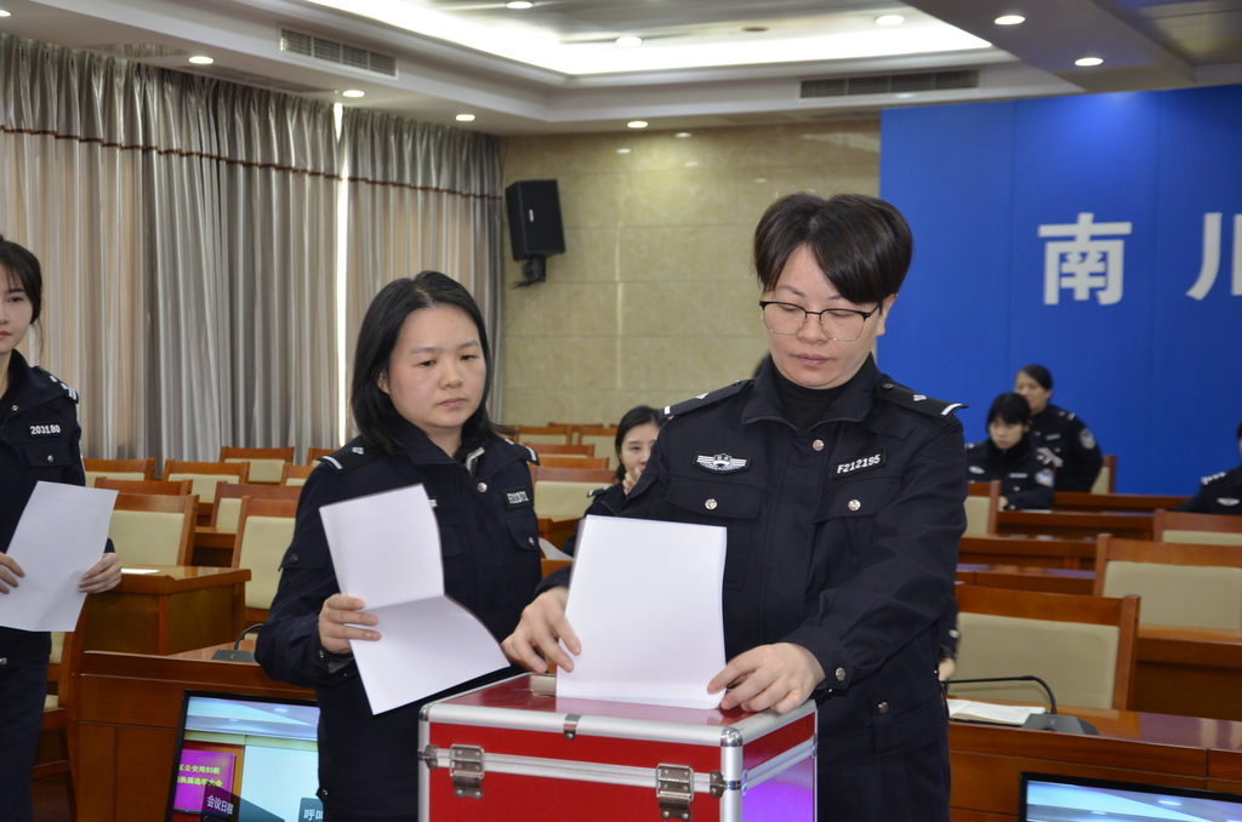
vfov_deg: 22.5
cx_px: 621
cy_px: 411
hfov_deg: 33.5
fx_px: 2065
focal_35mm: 60
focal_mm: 40
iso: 640
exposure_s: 1/60
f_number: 4.5
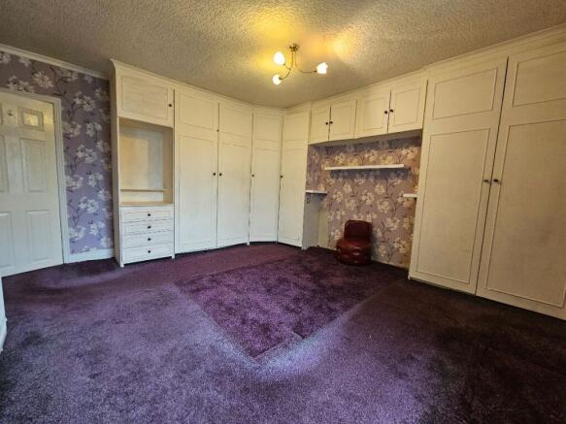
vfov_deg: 89.9
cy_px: 212
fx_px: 213
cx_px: 283
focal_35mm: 13
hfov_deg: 106.2
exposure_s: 1/50
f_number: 2.2
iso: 320
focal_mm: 2.2
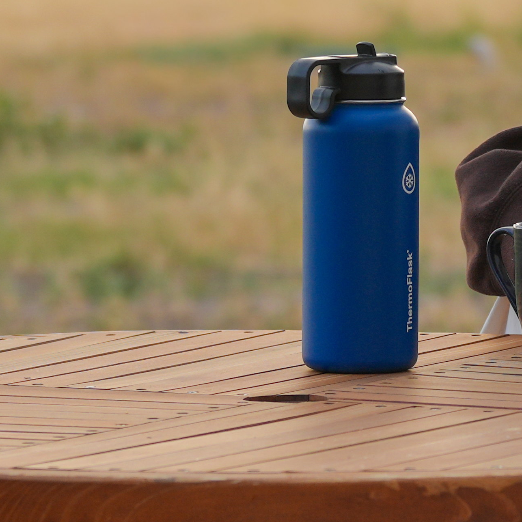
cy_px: 348
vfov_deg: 4.9
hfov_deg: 4.9
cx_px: 531
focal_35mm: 358
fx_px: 6108
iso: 100
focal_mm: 57
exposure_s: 1/160
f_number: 3.2
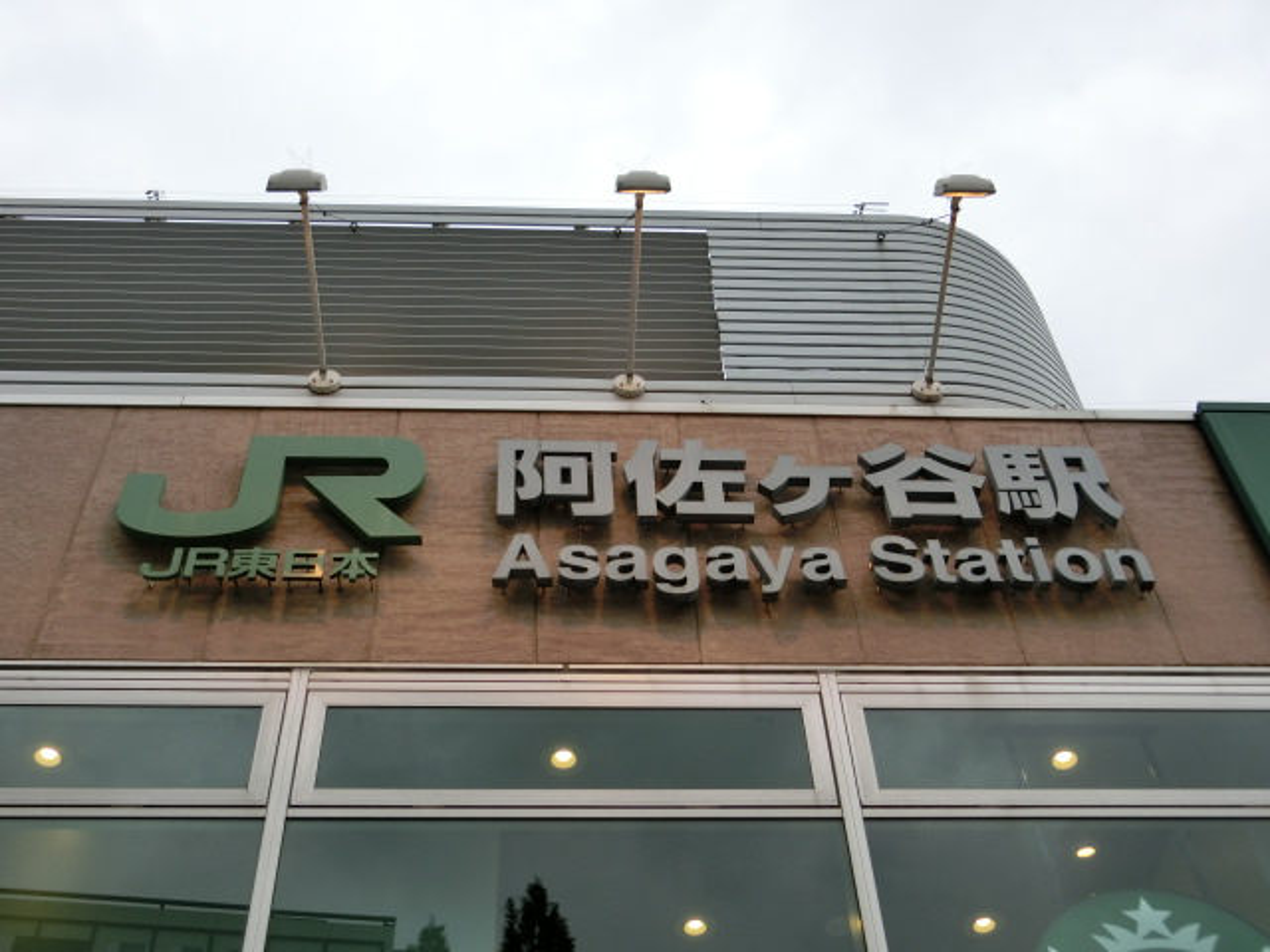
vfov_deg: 32.2
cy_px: 476
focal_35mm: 45
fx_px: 1651
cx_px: 635
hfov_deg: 42.1
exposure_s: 1/125
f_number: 4.4
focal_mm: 8
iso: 100
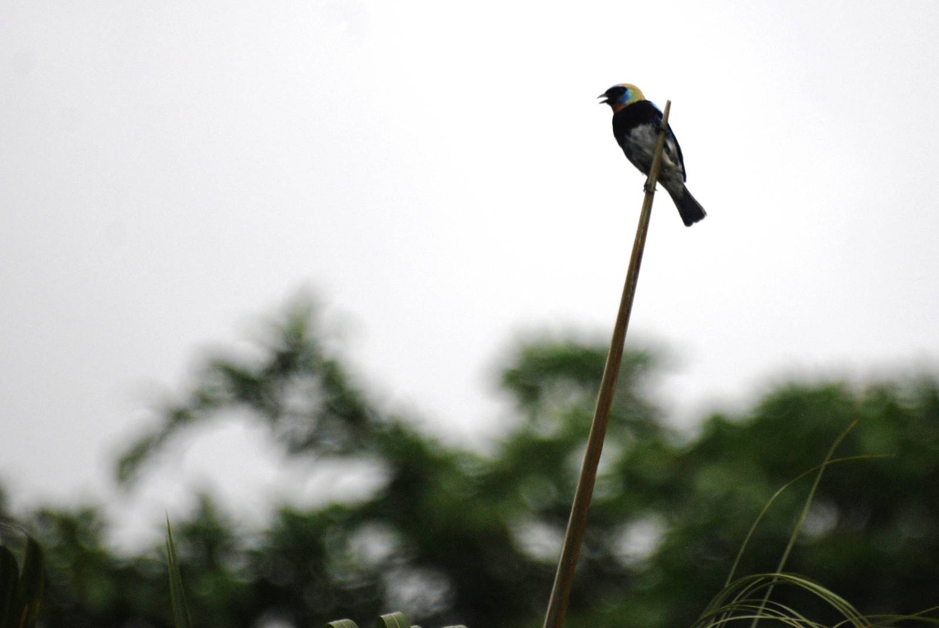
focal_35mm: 450
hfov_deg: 4.6
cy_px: 314
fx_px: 11751
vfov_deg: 3.1
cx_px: 470
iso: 400
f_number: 5.6
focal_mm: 300
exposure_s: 1/1250
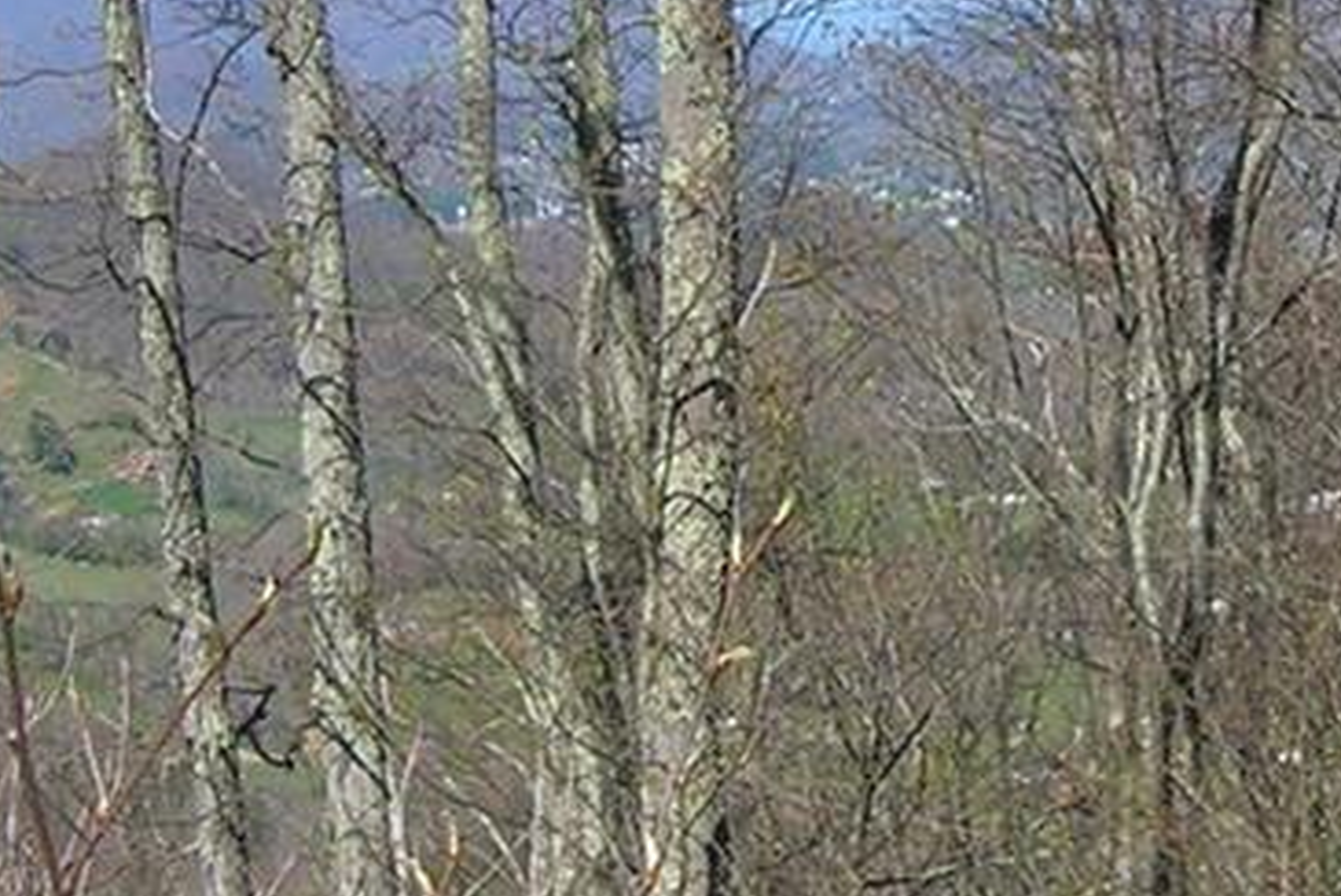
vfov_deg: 13.8
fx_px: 3691
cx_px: 1014
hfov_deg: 20.4
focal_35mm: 99
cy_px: 215
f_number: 4.9
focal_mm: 5.7
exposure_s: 1/376
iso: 50
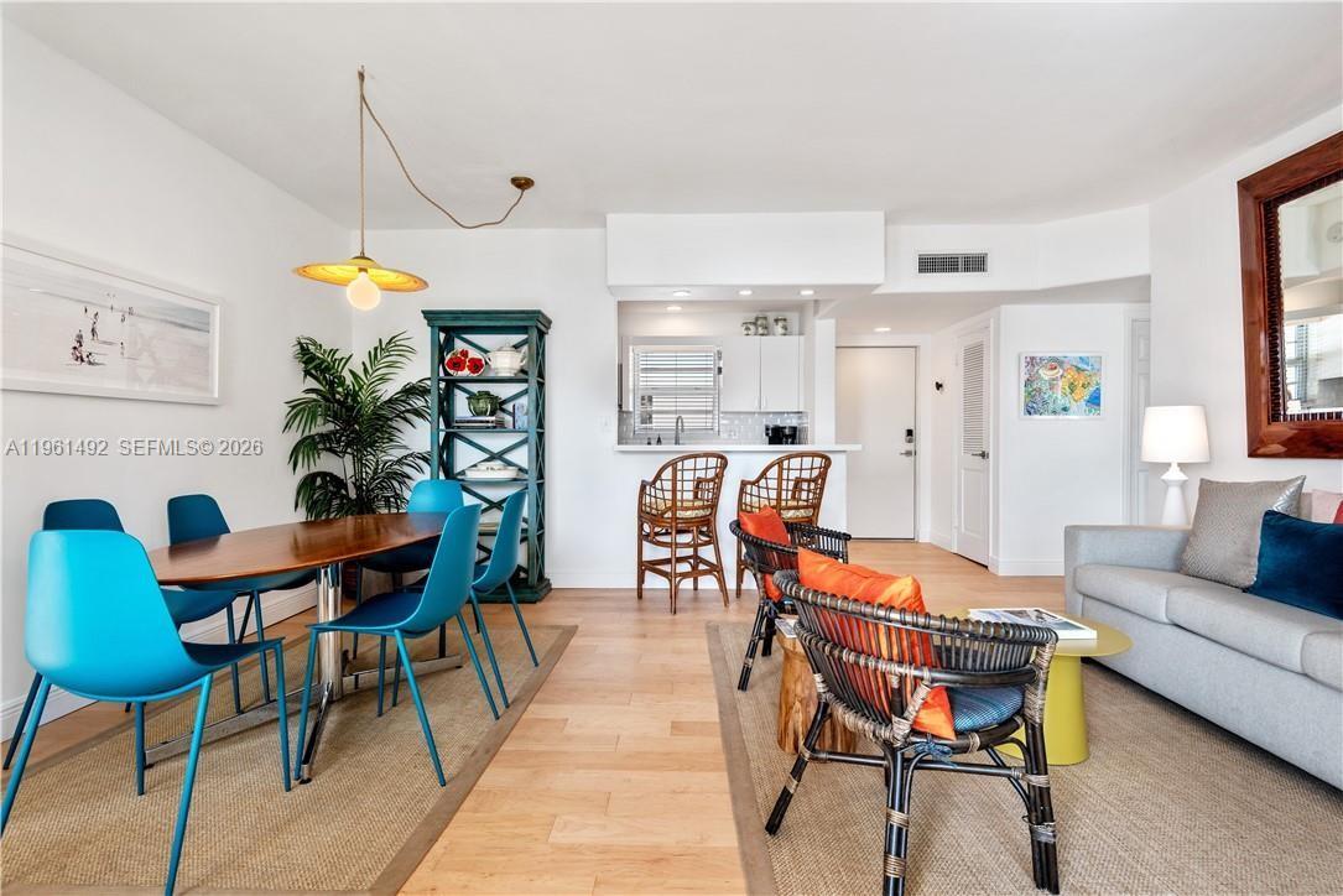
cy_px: 448
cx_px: 672
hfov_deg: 93.3
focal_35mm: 17
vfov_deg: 70.5
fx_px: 634
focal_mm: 17
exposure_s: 1/50
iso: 250
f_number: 8
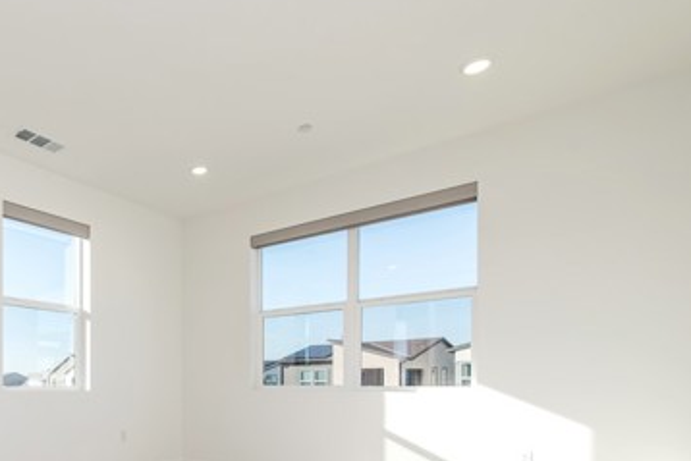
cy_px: 382
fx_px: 480
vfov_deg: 47.9
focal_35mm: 25
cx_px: 133
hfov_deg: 64.8
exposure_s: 1/160
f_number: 6.3
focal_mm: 14
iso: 100
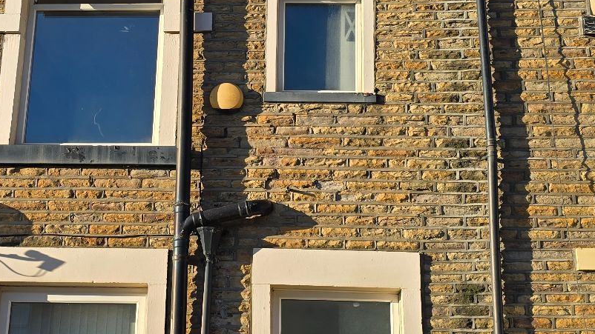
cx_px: 210
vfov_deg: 18.8
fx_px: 1010
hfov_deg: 32.6
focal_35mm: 64
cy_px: 133
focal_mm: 6.3
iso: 12
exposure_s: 1/462
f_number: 1.7
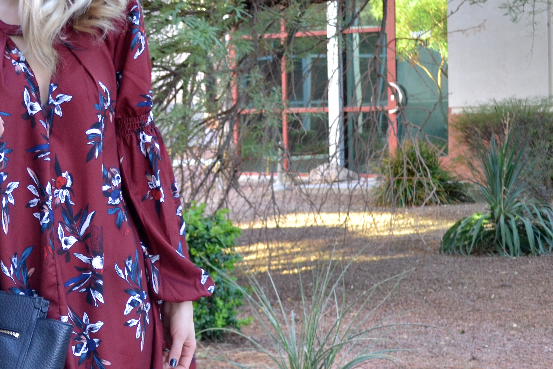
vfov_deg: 13.8
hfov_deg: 20.2
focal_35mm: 99
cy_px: 144
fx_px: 1521
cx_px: 67
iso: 800
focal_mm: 32
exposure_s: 1/100
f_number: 5
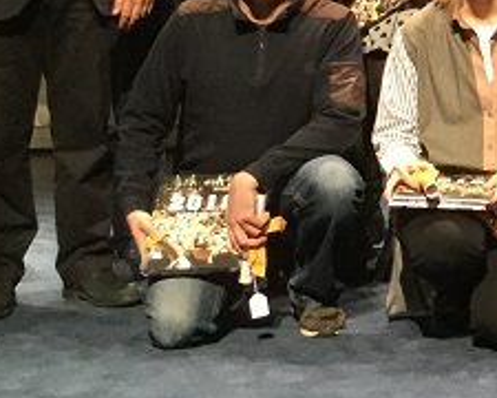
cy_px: -50
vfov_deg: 12.5
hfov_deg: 14.7
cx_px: 769
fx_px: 1780
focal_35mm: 121
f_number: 2.4
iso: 160
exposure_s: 1/30
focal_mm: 3.3
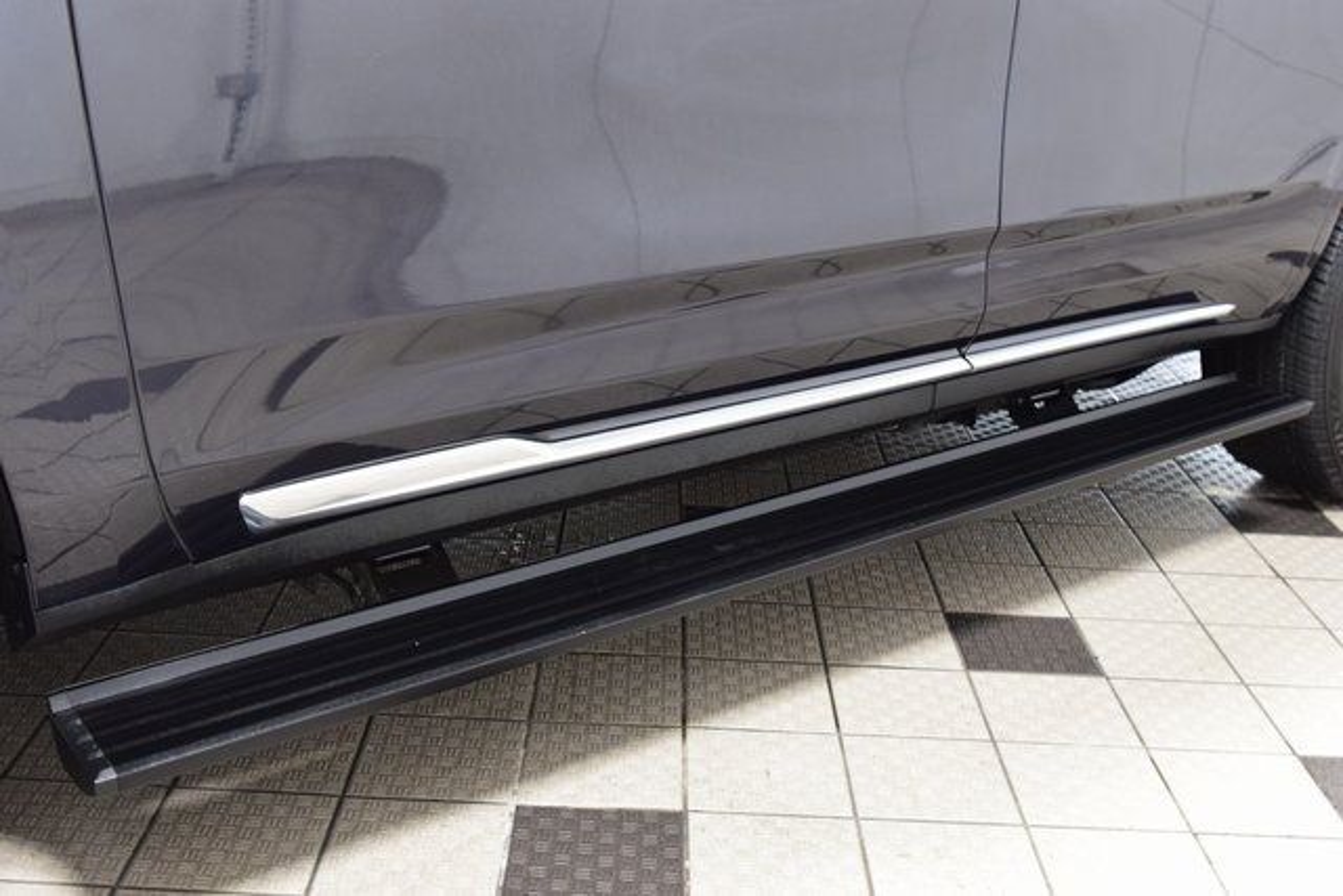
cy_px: 448
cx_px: 672
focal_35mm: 44
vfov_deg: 30.9
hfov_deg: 45.0
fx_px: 1623
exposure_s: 1/15
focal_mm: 29
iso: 1600
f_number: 5
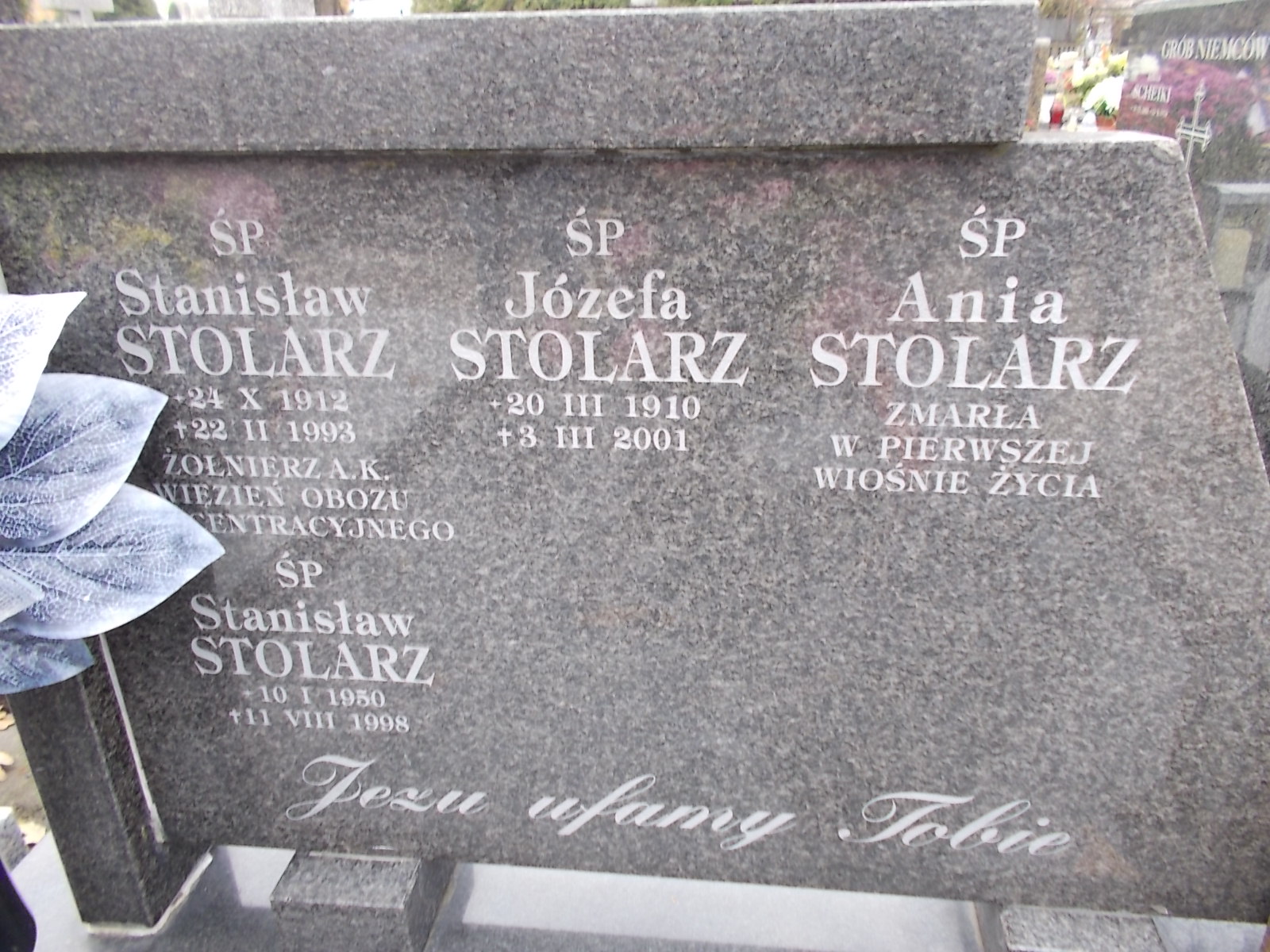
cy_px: 476
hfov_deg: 67.3
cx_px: 635
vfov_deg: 53.1
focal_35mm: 26
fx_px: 954
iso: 80
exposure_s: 1/50
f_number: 3.2
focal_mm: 4.6
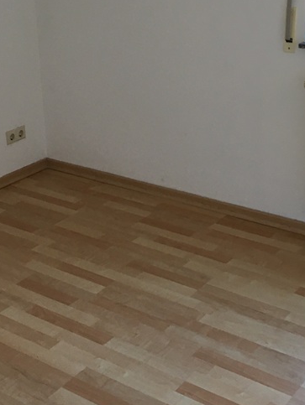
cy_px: 161
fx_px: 704
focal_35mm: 60
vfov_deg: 32.1
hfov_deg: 24.4
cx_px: 134
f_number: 2.2
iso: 100
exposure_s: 1/33
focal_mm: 4.15
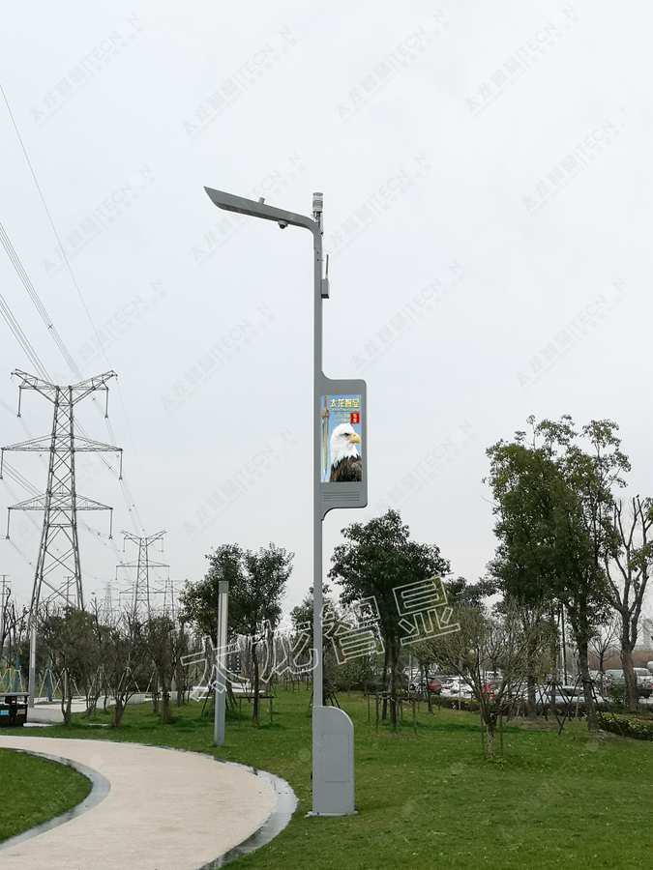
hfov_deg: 28.0
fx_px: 1308
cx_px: 326
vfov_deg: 36.8
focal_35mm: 52
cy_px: 435
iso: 50
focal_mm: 3.95
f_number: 1.8
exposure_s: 1/1443
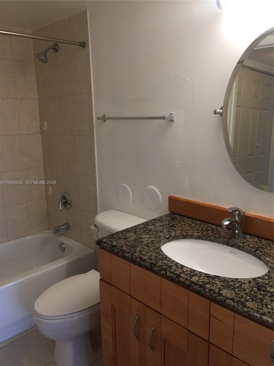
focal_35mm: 29
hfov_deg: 48.2
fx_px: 306
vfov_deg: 61.7
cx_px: 137
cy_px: 183
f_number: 2.2
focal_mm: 4.15
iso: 50
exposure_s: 1/30
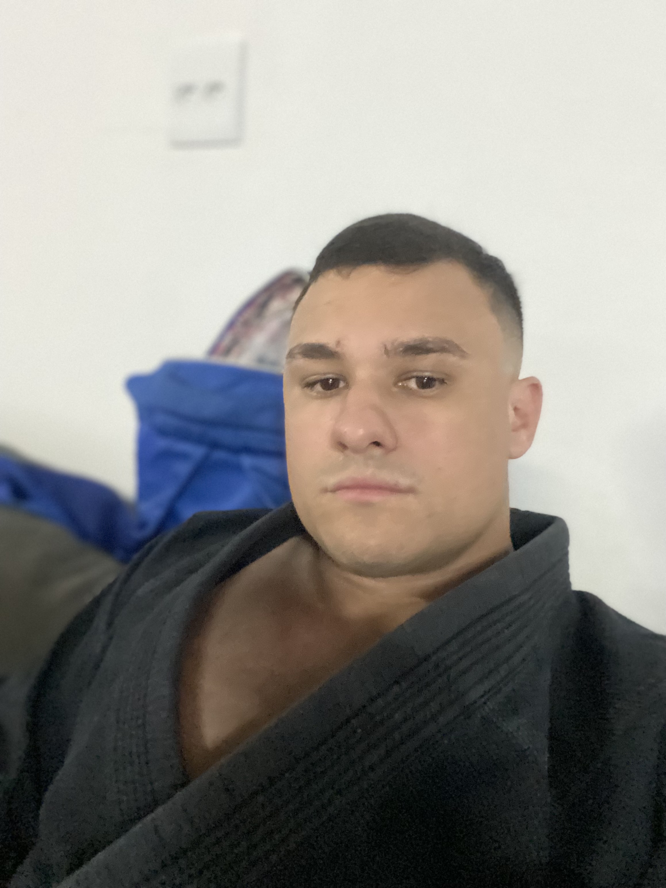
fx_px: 770
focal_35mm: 30
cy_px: 444
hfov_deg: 46.8
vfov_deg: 60.0
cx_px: 333
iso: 1000
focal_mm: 2.71
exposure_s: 1/15
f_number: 2.2
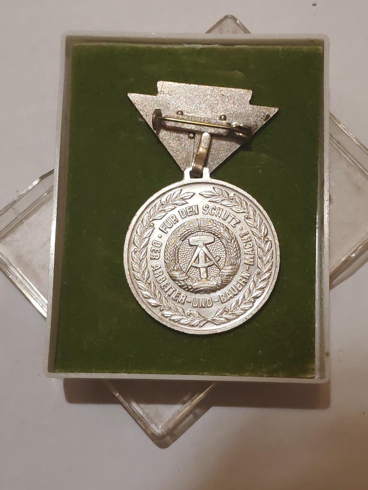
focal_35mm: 68
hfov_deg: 21.6
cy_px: 245
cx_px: 184
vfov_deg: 28.6
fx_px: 964
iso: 800
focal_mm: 5.52
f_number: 1.95
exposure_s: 1/50
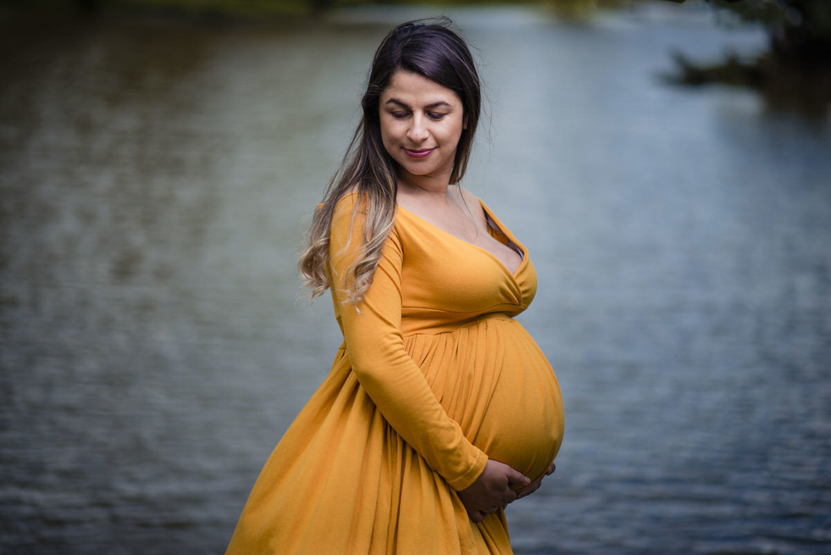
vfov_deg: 16.1
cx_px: 416
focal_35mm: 85
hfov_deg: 23.9
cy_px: 278
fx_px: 1963
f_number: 1.8
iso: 100
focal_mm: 85
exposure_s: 1/3200
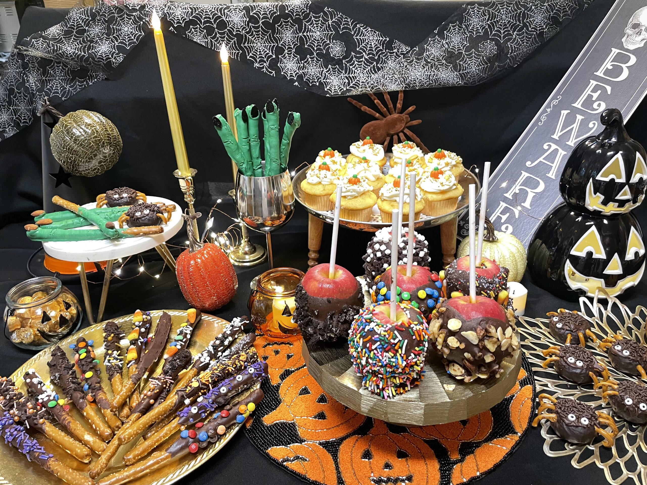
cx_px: 324
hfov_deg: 67.3
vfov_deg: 53.1
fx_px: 486
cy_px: 242
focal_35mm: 26
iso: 200
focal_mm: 4.2
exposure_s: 1/60
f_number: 1.6
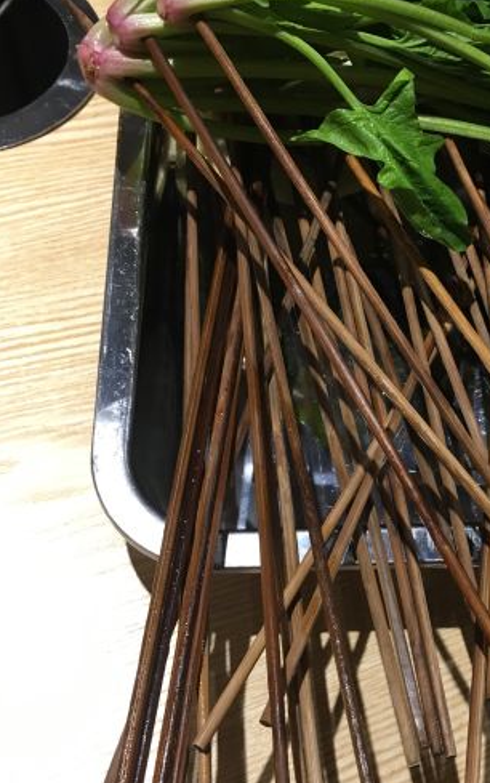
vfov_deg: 45.3
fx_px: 939
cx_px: 404
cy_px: 396
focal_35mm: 44
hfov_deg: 28.5
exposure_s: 1/33
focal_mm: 4.15
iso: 50
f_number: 2.2
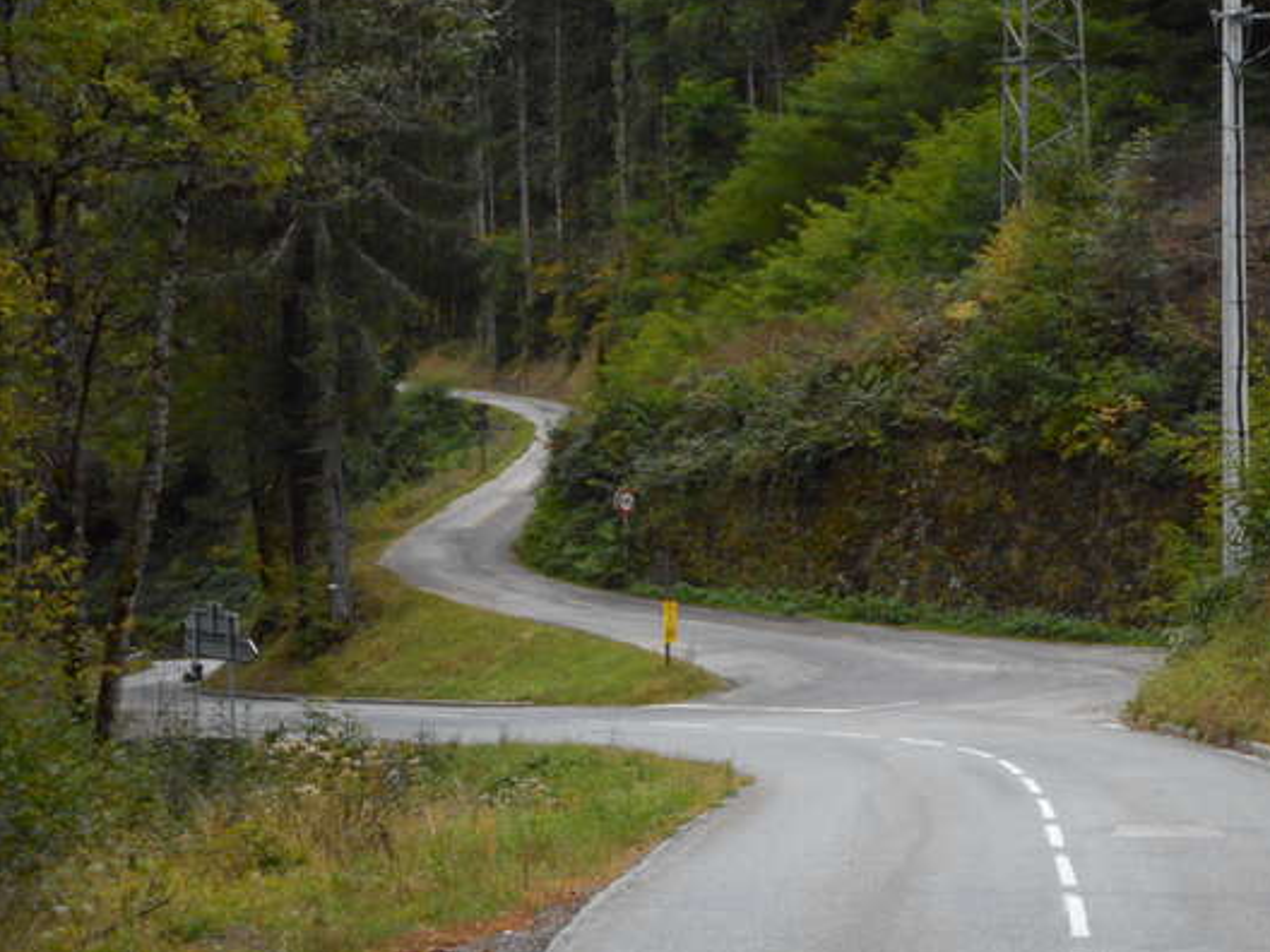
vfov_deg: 12.8
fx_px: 4256
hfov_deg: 17.0
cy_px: 452
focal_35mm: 116
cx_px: 717
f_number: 5.8
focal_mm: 18.2
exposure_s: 1/60
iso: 450
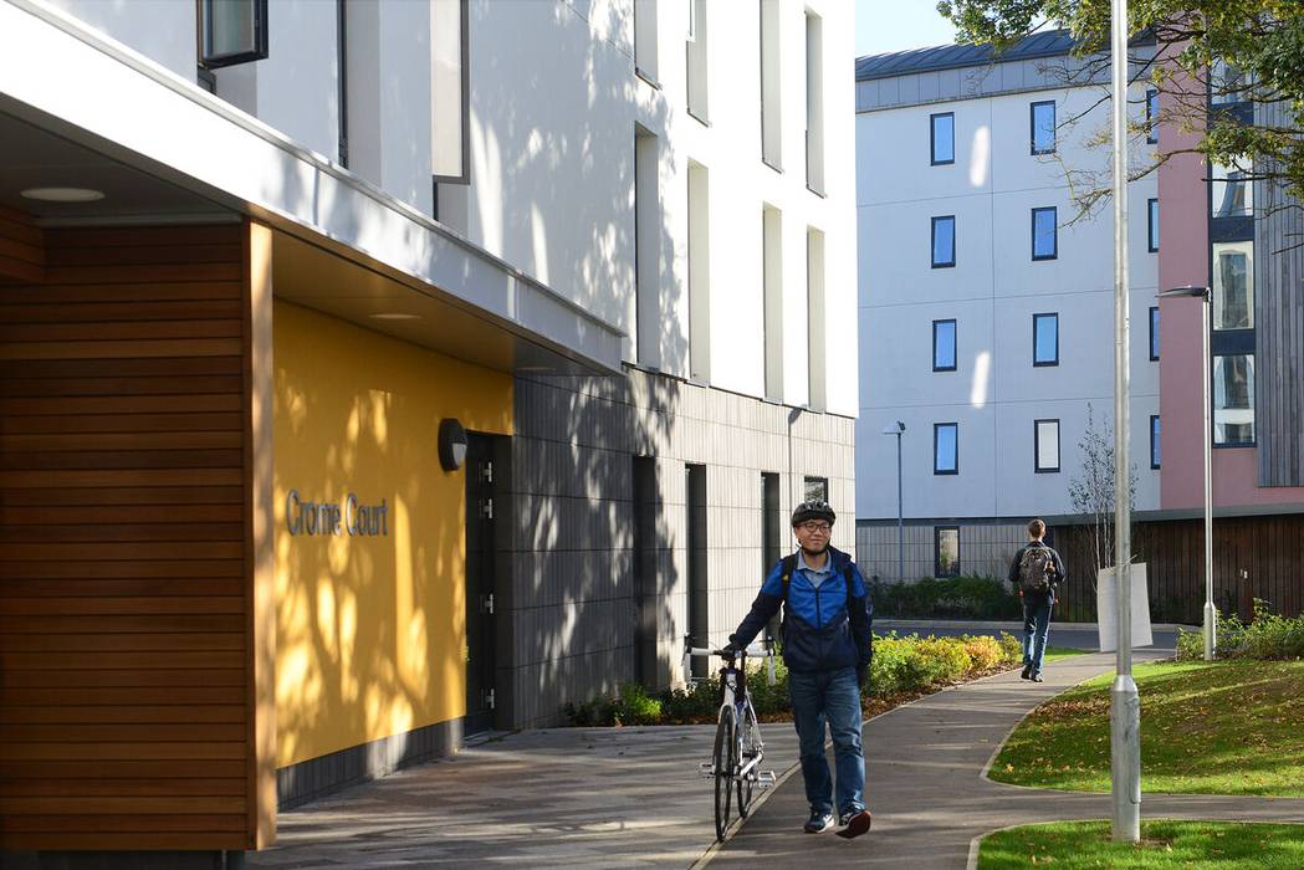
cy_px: 435
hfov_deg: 38.2
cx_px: 652
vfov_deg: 26.0
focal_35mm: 52
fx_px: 1884
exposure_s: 1/200
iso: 640
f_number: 8
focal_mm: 52
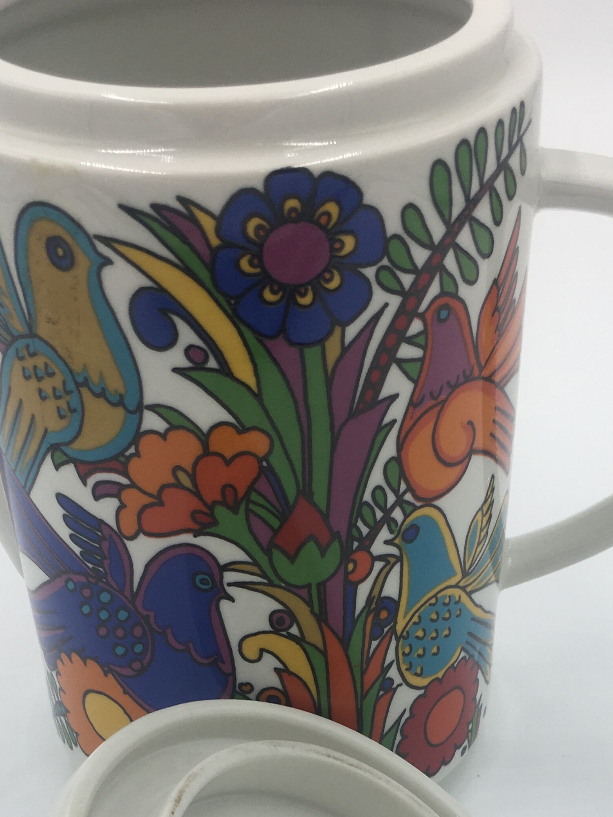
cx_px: 336
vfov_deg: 32.5
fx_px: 1322
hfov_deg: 26.1
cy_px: 749
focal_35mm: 56
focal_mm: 4.15
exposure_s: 1/169
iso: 25
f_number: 2.2
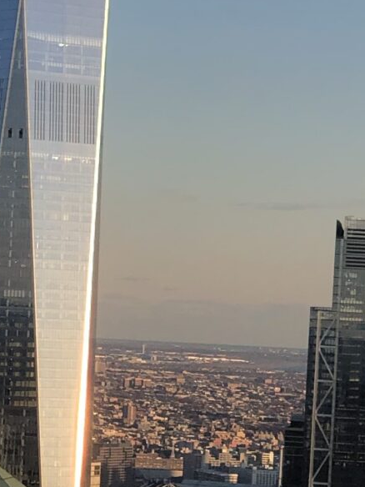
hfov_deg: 6.5
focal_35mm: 228
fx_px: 3205
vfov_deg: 8.6
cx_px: 41
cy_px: 504
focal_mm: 6
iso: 16
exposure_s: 1/510
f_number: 2.4
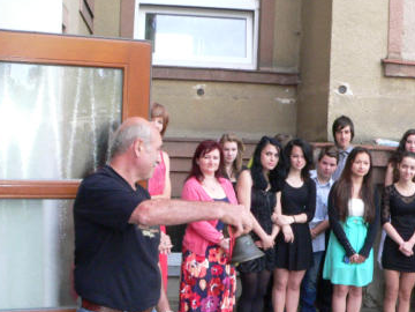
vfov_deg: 29.0
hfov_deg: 38.0
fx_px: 599
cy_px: 191
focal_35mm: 50
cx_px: 254
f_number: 8
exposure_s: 1/60
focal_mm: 6
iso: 400
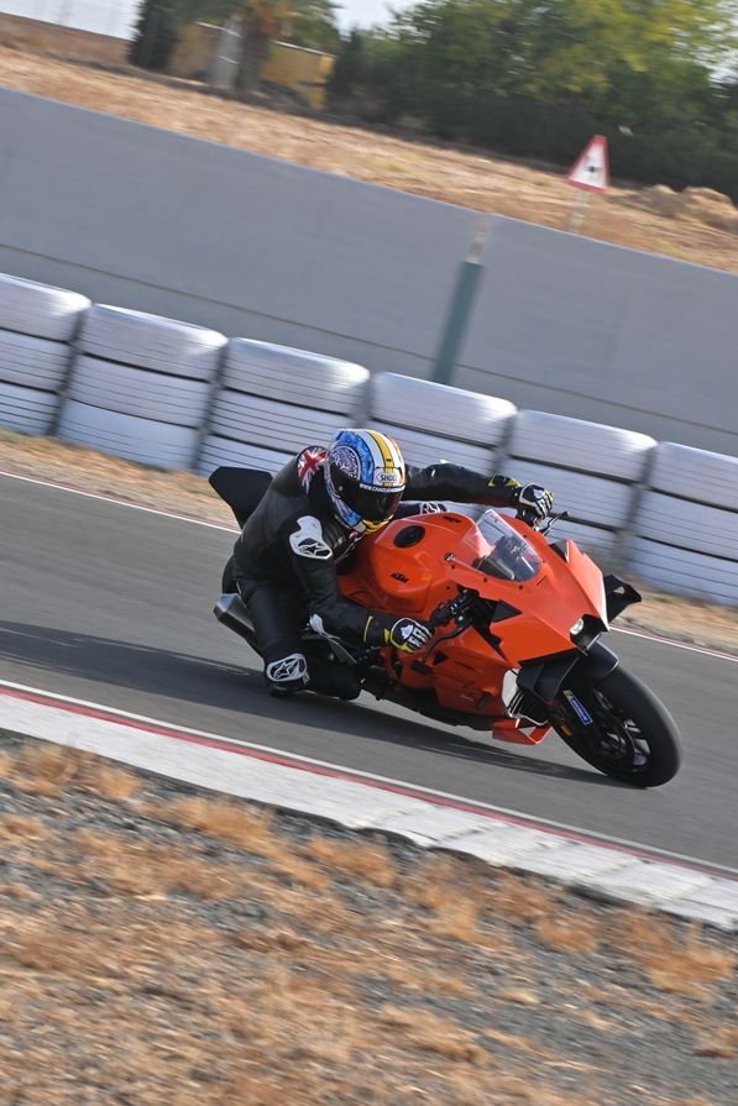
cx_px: 152
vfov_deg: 10.5
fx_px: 6024
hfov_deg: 7.0
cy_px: 551
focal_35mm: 196
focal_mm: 130
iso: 500
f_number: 14
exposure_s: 1/400
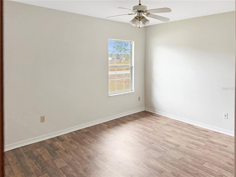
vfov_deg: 56.8
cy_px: 88
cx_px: 118
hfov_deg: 71.6
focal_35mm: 24
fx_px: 164
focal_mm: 6.76
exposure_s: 1/142
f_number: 1.78
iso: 200
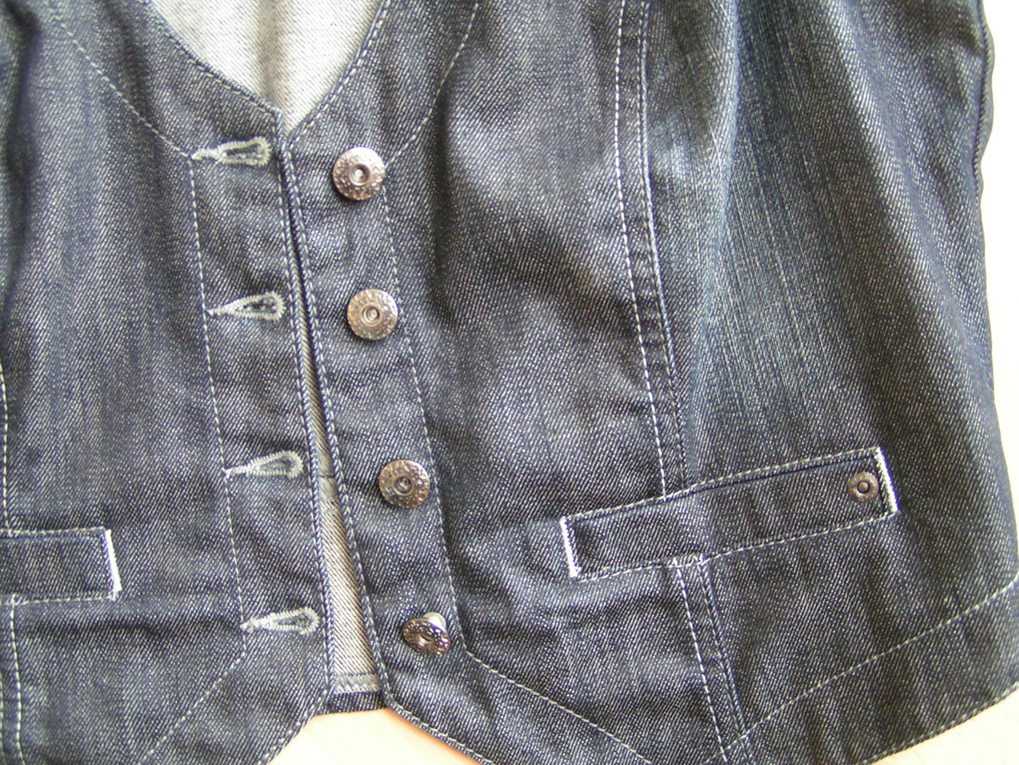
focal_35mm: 38
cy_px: 382
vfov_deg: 37.7
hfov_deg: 49.0
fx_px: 1119
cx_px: 510
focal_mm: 5.8
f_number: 2.8
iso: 200
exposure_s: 1/4
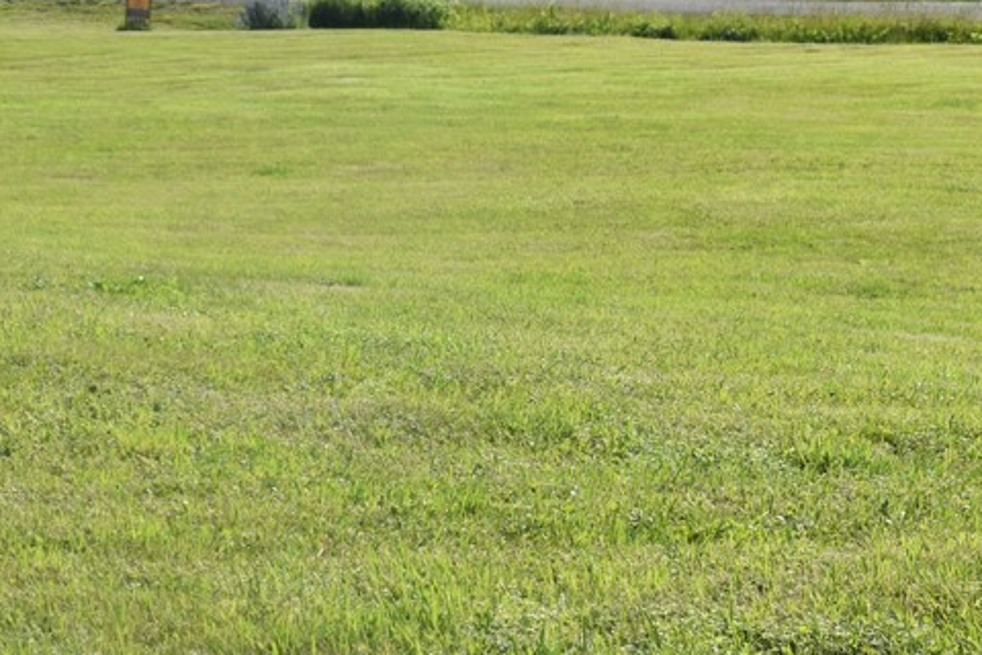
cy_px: 475
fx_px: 3519
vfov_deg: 10.6
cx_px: 417
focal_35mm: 129
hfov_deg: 15.9
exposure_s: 1/400
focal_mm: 38
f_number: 10
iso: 200
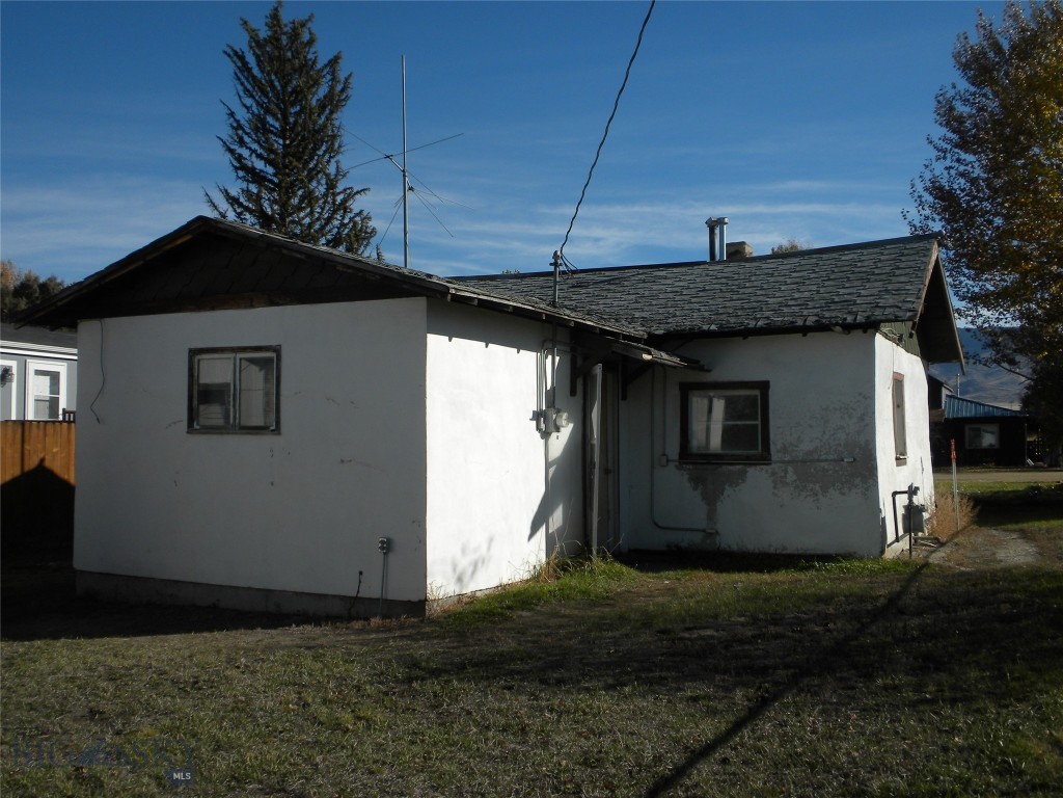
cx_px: 532
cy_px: 399
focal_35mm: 37
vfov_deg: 38.7
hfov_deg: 50.1
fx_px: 1136
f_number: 10
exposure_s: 1/196
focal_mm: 6.6
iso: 64
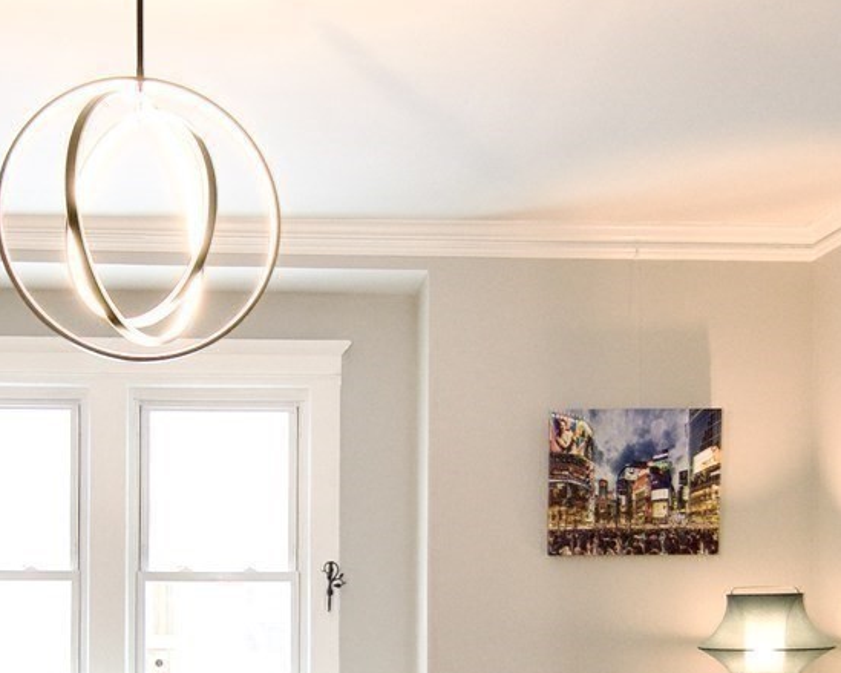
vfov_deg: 25.5
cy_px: 614
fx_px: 1437
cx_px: 317
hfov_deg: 32.5
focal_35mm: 58
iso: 720
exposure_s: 1/60
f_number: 4
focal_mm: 11
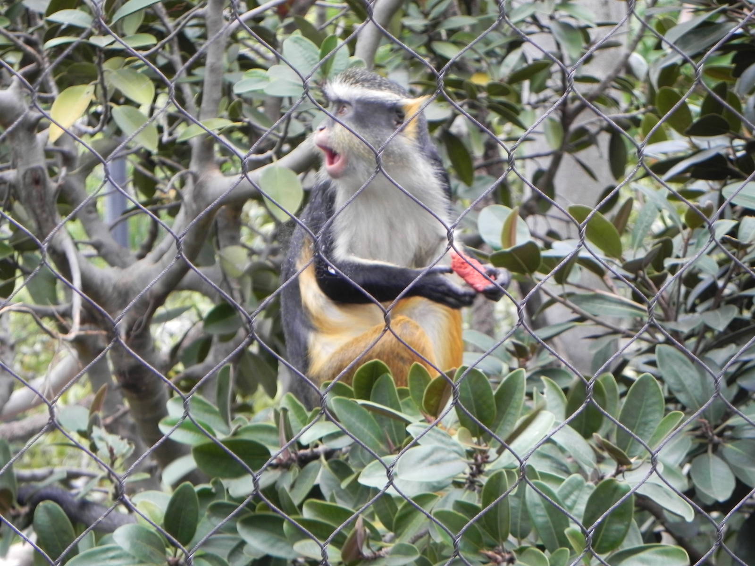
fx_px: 3141
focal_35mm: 144
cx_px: 378
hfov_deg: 13.7
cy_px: 283
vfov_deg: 10.3
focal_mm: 25.7
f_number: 4.5
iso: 160
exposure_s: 1/38.5
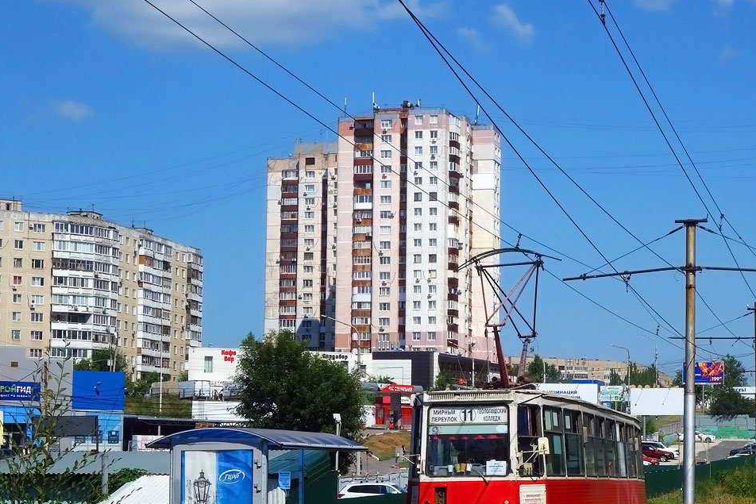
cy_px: 316
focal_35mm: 63
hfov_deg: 31.8
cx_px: 465
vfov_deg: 21.5
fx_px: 1323
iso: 125
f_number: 9
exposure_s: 1/500
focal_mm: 18.45
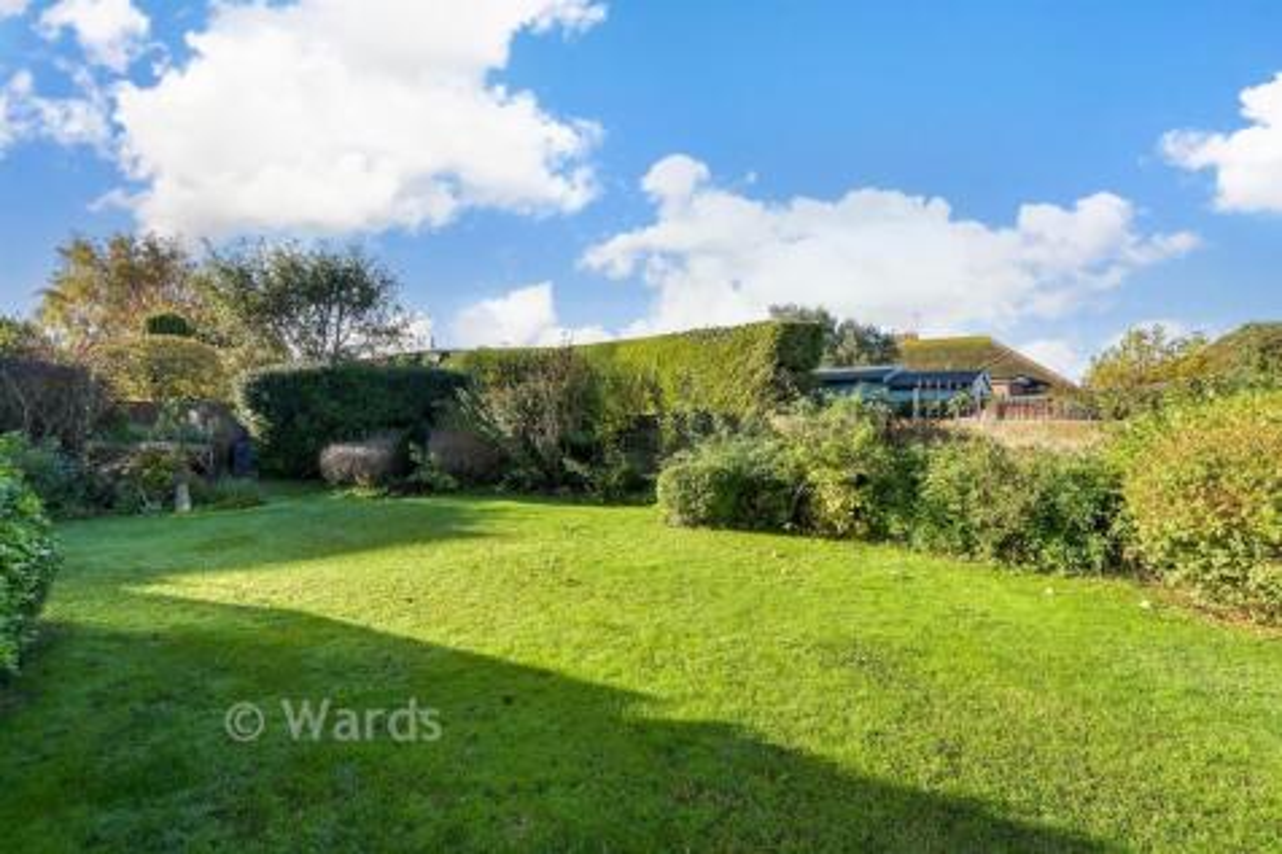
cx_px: 641
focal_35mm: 15
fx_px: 534
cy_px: 427
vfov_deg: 77.3
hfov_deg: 100.4
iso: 160
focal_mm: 10
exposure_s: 1/125
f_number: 6.3
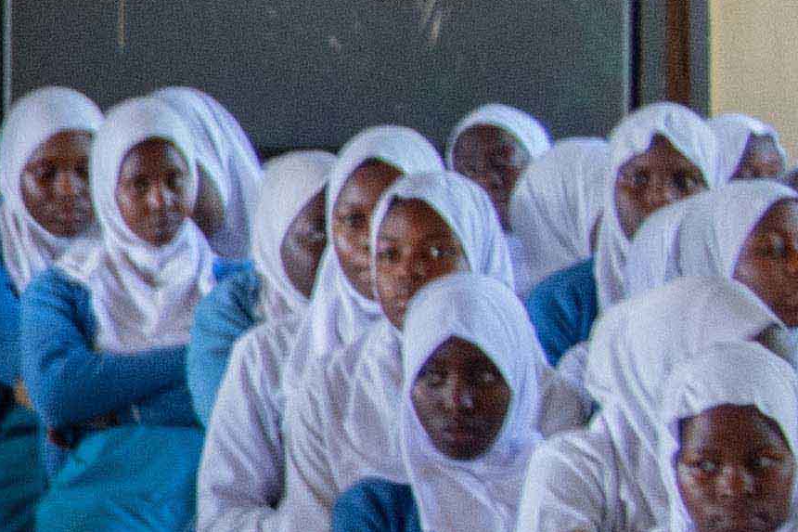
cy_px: 320
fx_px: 12753
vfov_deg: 2.4
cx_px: -1941
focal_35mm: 575
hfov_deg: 3.5
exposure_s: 1/40
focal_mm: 55
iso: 800
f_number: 4.5
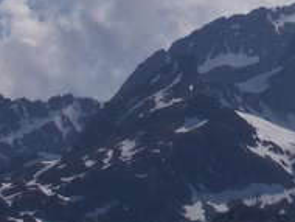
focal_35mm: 442
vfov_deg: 3.4
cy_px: -113
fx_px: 3772
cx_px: 402
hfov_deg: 4.5
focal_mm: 20
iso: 80
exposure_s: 1/250
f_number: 13.6
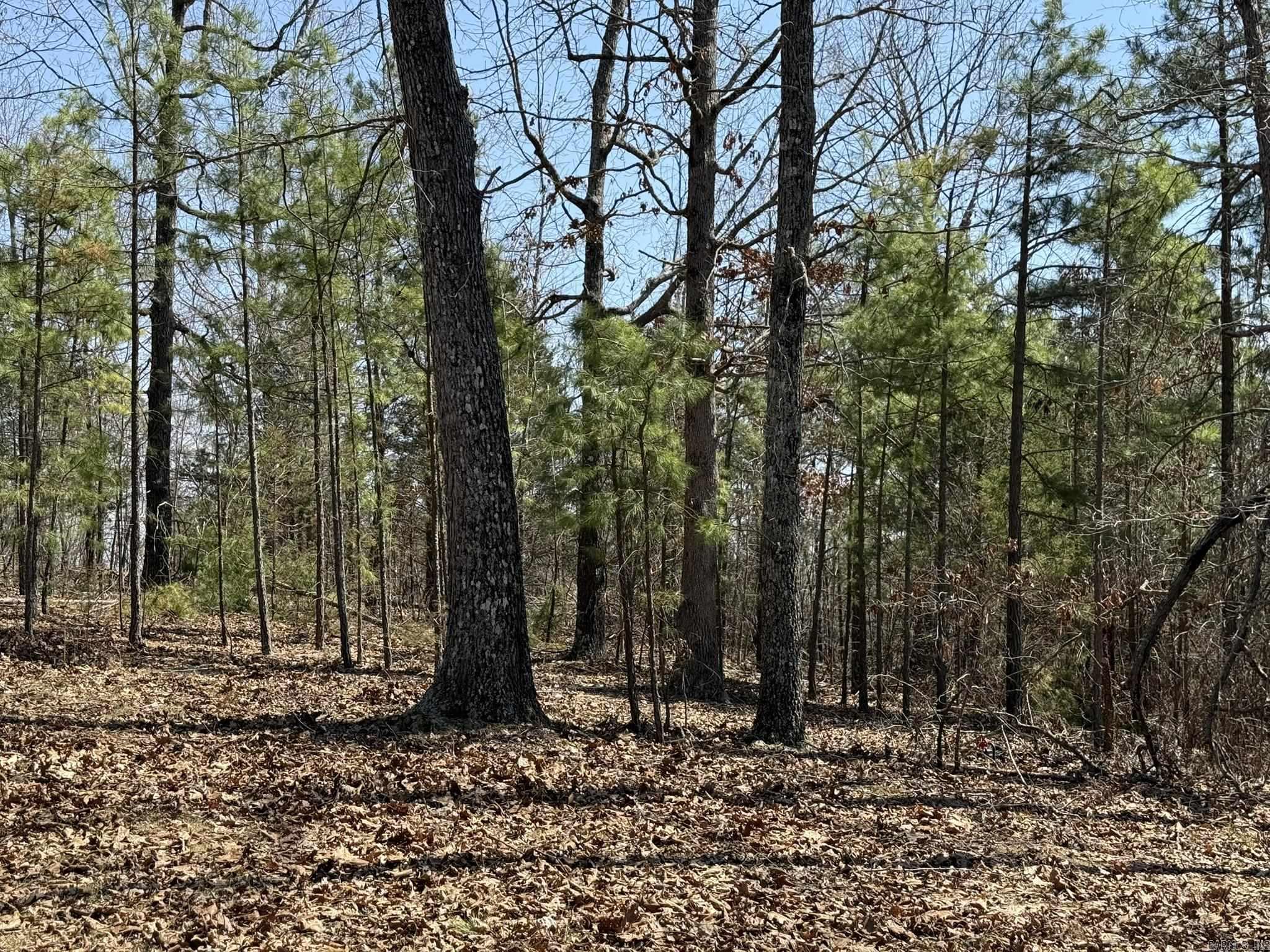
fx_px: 1761
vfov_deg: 30.3
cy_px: 476
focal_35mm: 48
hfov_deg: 39.7
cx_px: 635
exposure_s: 1/2494
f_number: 1.78
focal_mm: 6.76
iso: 80
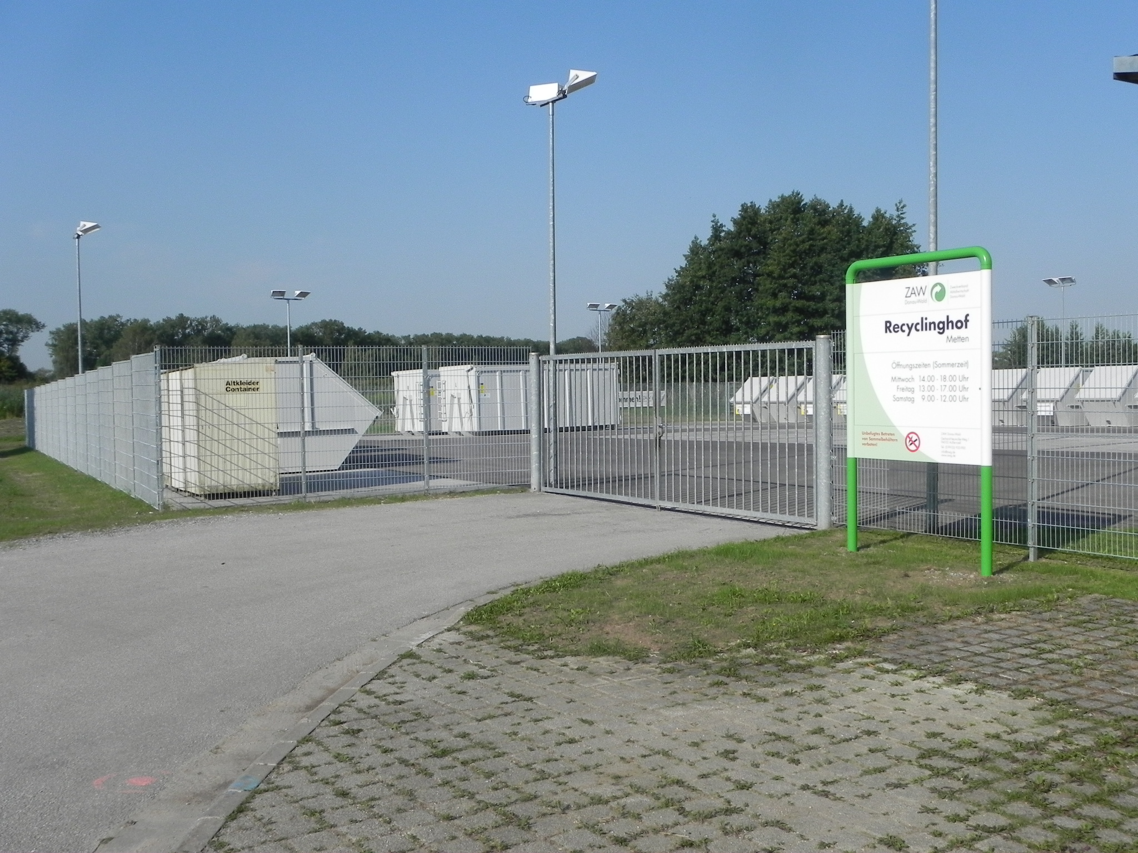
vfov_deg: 38.7
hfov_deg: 50.1
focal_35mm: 37
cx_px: 569
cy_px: 426
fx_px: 1216
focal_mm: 6.6
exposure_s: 1/584
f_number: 8
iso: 160
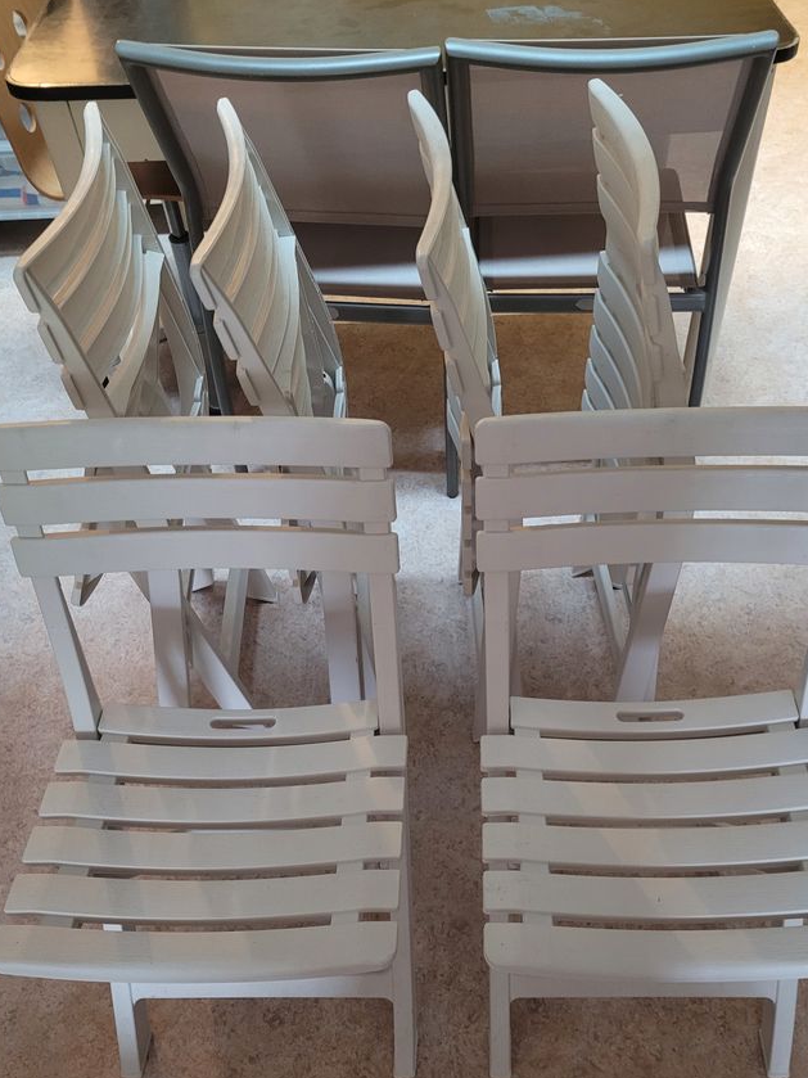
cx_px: 447
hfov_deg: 45.4
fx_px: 965
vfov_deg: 58.0
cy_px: 639
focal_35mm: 31
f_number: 1.8
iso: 500
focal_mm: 5.4
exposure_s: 1/33
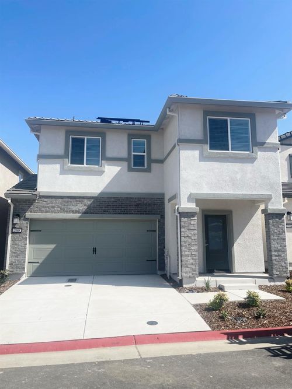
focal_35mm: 25
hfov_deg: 54.9
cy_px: 194
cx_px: 146
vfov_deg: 69.4
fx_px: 281
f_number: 1.6
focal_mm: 5.1
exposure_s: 1/4717
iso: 32
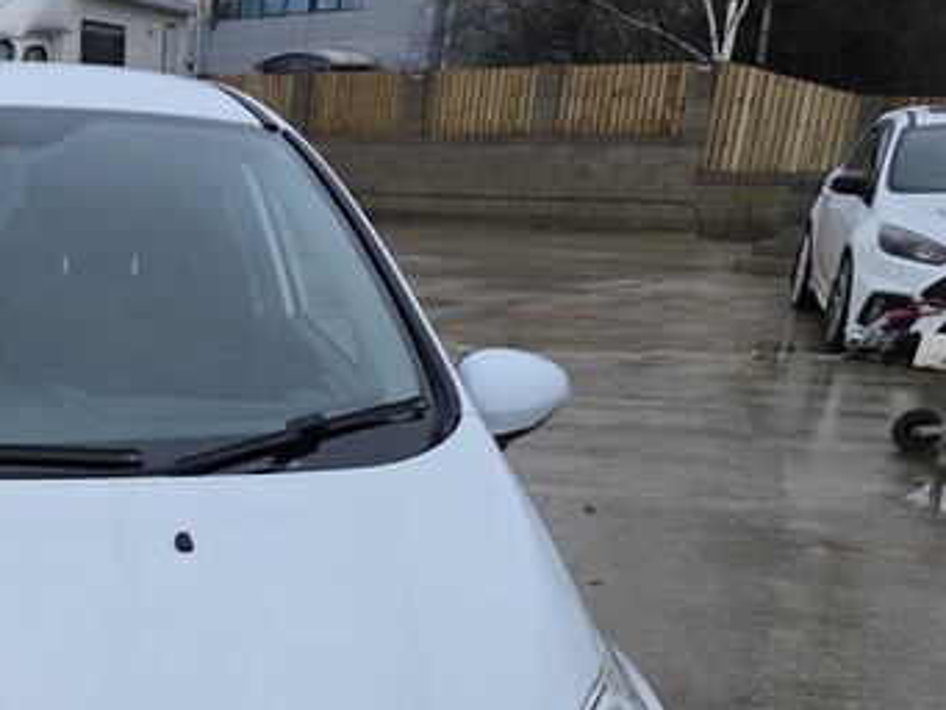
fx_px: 1476
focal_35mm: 54
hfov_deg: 32.4
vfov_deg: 24.8
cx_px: -25
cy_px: 818
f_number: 1.7
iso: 100
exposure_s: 1/100
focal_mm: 6.3
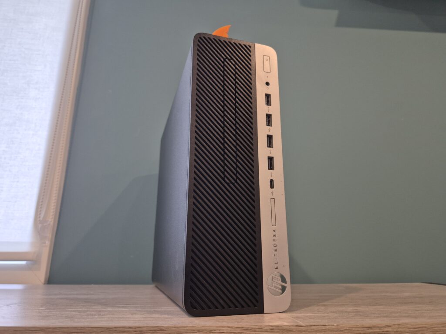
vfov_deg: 58.9
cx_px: 223
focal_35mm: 23
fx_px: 296
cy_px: 167
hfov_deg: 73.9
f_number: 1.8
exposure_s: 1/100
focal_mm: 5.4
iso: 200
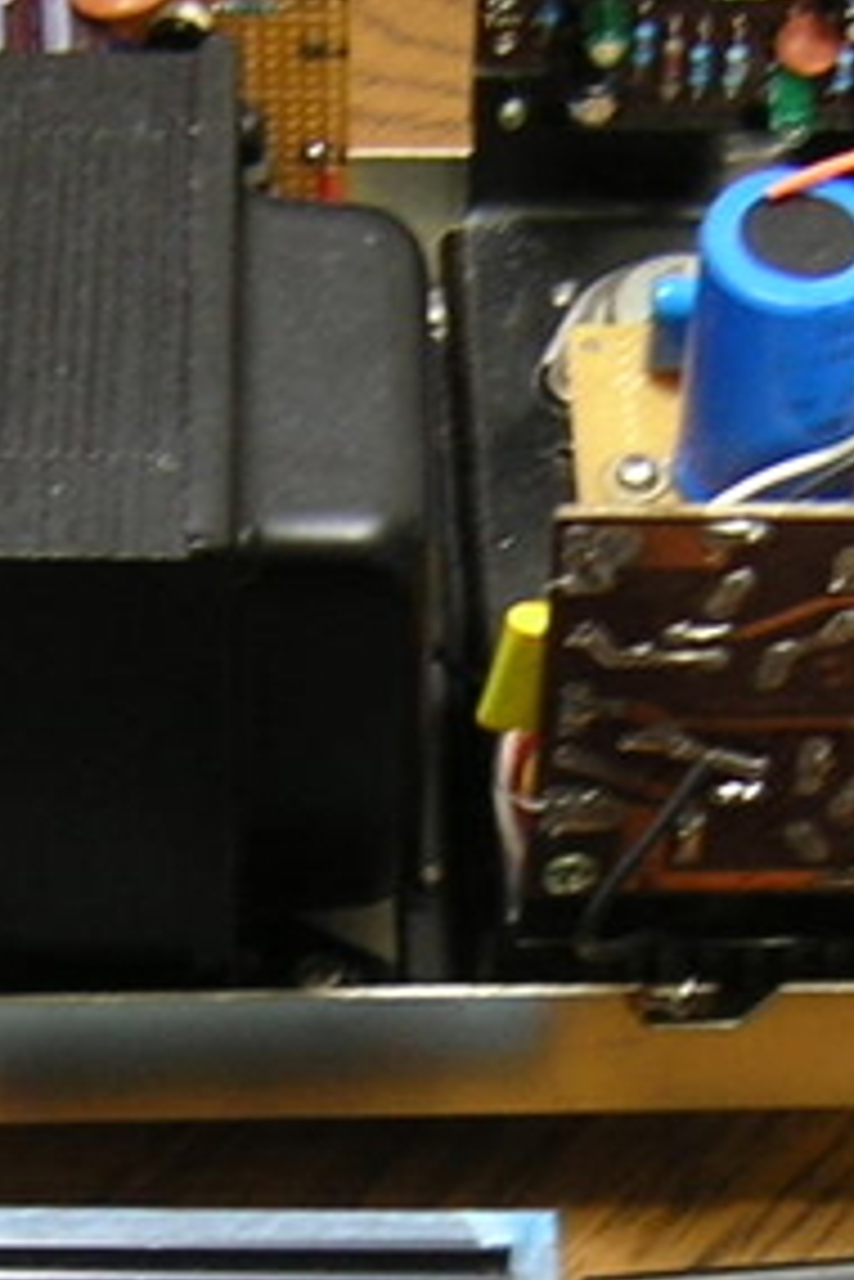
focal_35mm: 105
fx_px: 3736
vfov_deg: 19.3
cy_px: 1011
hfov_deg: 13.0
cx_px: 503
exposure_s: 1/3.9
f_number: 2.6
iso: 146
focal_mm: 4.7
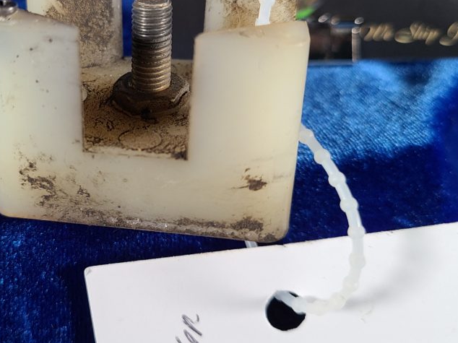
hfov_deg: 43.8
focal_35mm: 42
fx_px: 555
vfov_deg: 33.9
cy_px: 103
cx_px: 133
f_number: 1.8
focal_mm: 5.4
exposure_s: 1/60
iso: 160
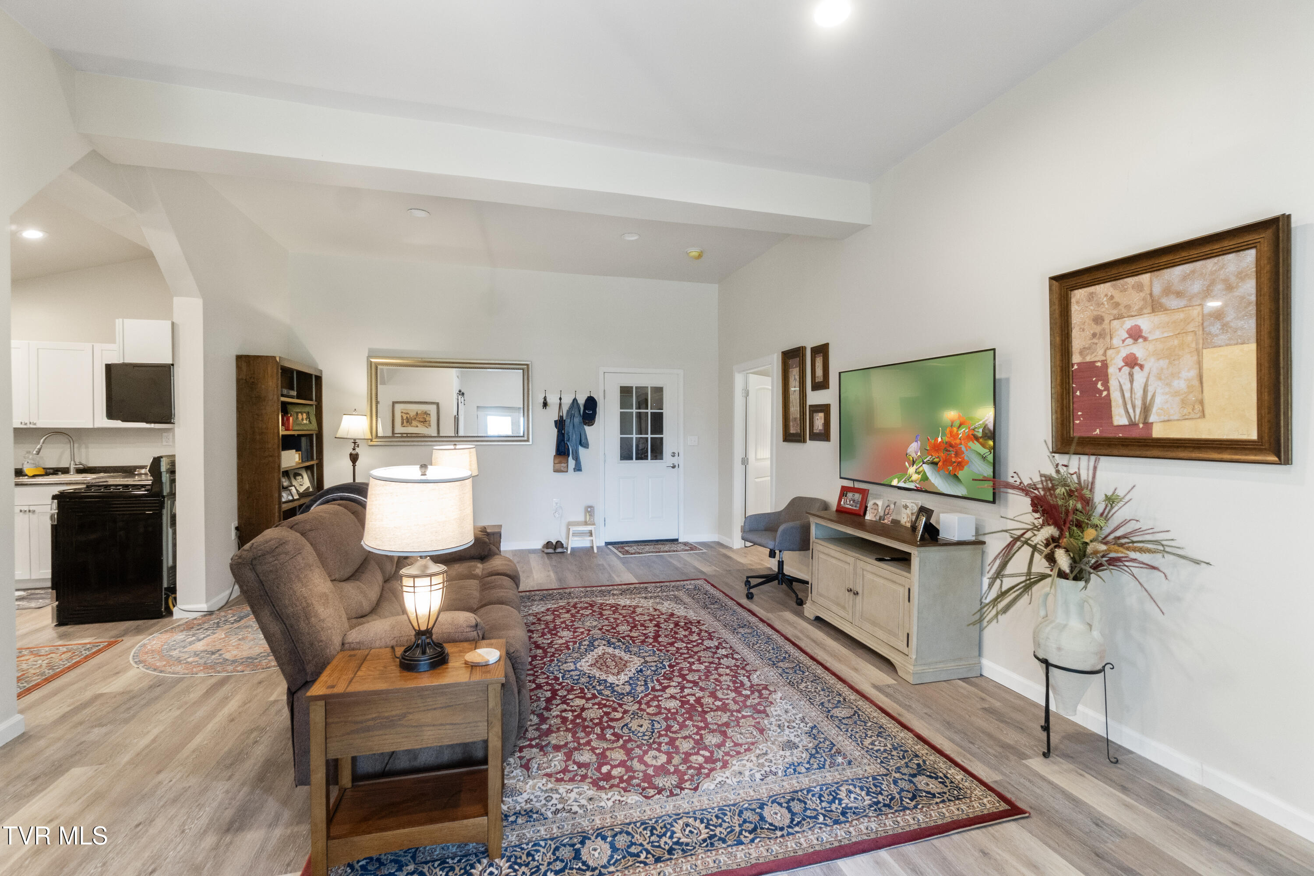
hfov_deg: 100.4
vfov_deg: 77.3
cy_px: 438
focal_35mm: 15
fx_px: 547
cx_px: 657
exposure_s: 1/10
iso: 800
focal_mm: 10
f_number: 8
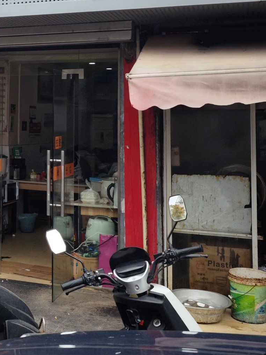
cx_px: -65
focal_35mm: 62
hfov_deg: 21.7
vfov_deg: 30.8
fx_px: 635
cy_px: 101
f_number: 1.9
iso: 105
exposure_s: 1/2000
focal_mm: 8.7
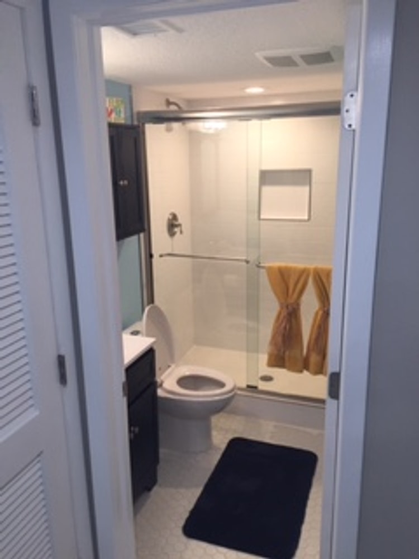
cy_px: 280
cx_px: 210
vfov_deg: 61.7
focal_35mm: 29
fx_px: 468
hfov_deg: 48.2
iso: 50
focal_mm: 4.15
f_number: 2.2
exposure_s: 1/30
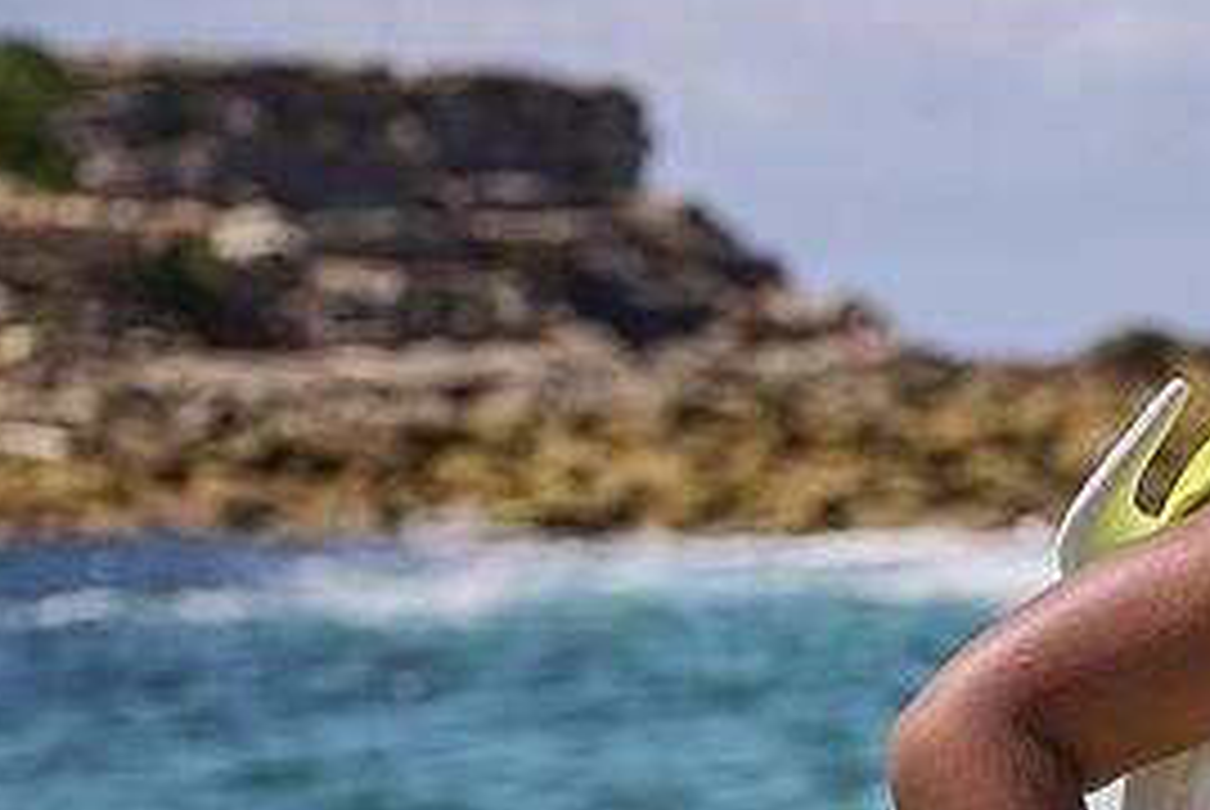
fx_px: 4980
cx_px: 1770
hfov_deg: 13.2
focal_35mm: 148
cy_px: 1107
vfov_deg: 9.1
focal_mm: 46
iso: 200
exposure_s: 1/2500
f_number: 4
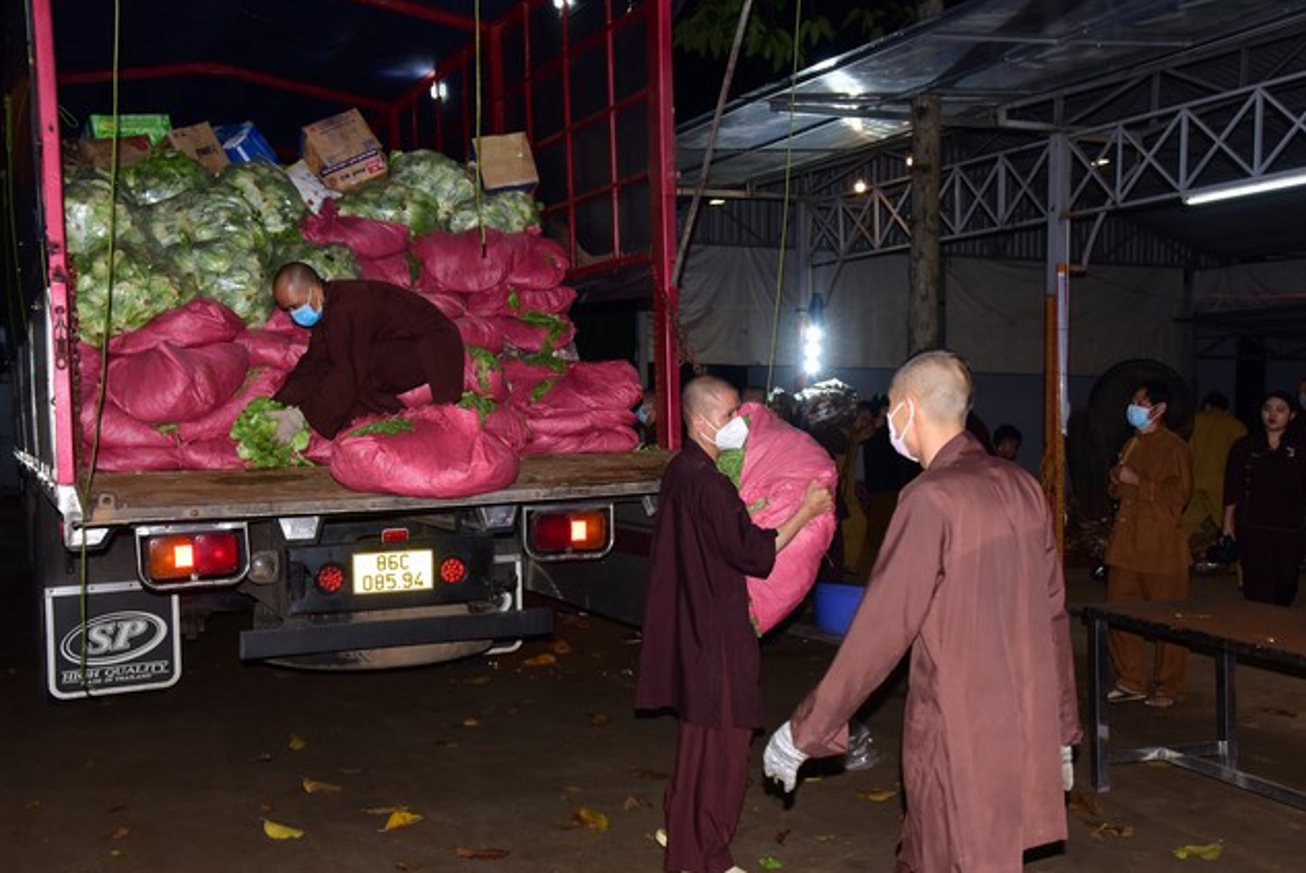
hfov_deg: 49.5
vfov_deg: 34.3
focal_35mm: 39
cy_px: 435
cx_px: 668
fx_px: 1416
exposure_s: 1/160
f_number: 6.3
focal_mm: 38
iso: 1250
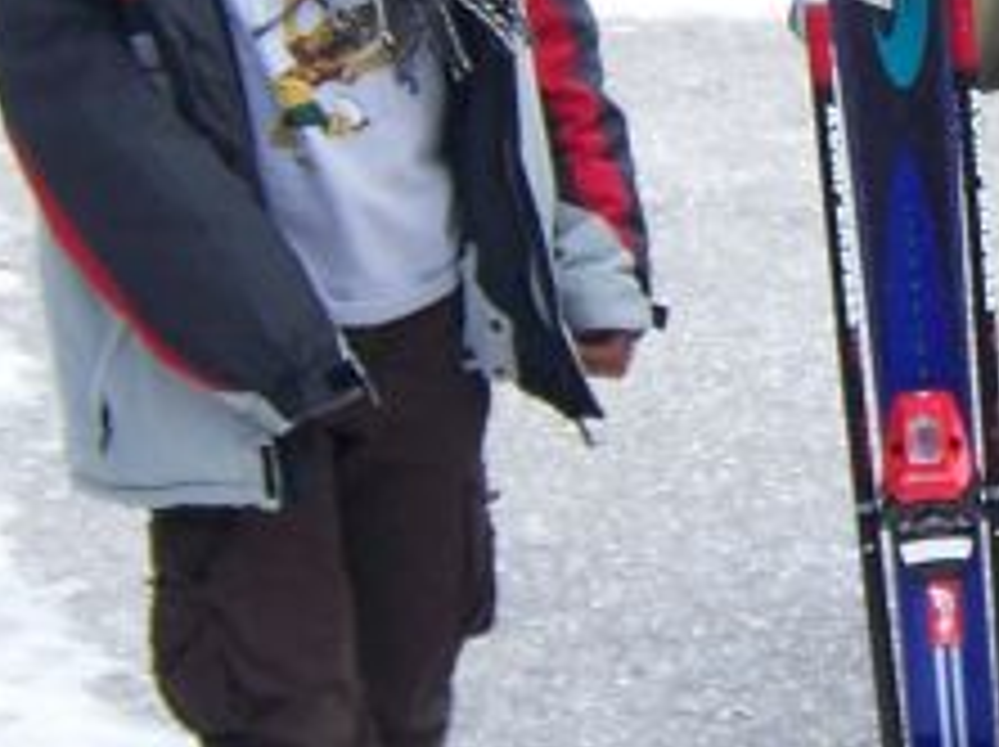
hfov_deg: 14.8
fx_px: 3748
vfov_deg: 11.3
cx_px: 1125
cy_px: 86
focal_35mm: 130
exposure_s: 1/160
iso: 80
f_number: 2.8
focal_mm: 6.2
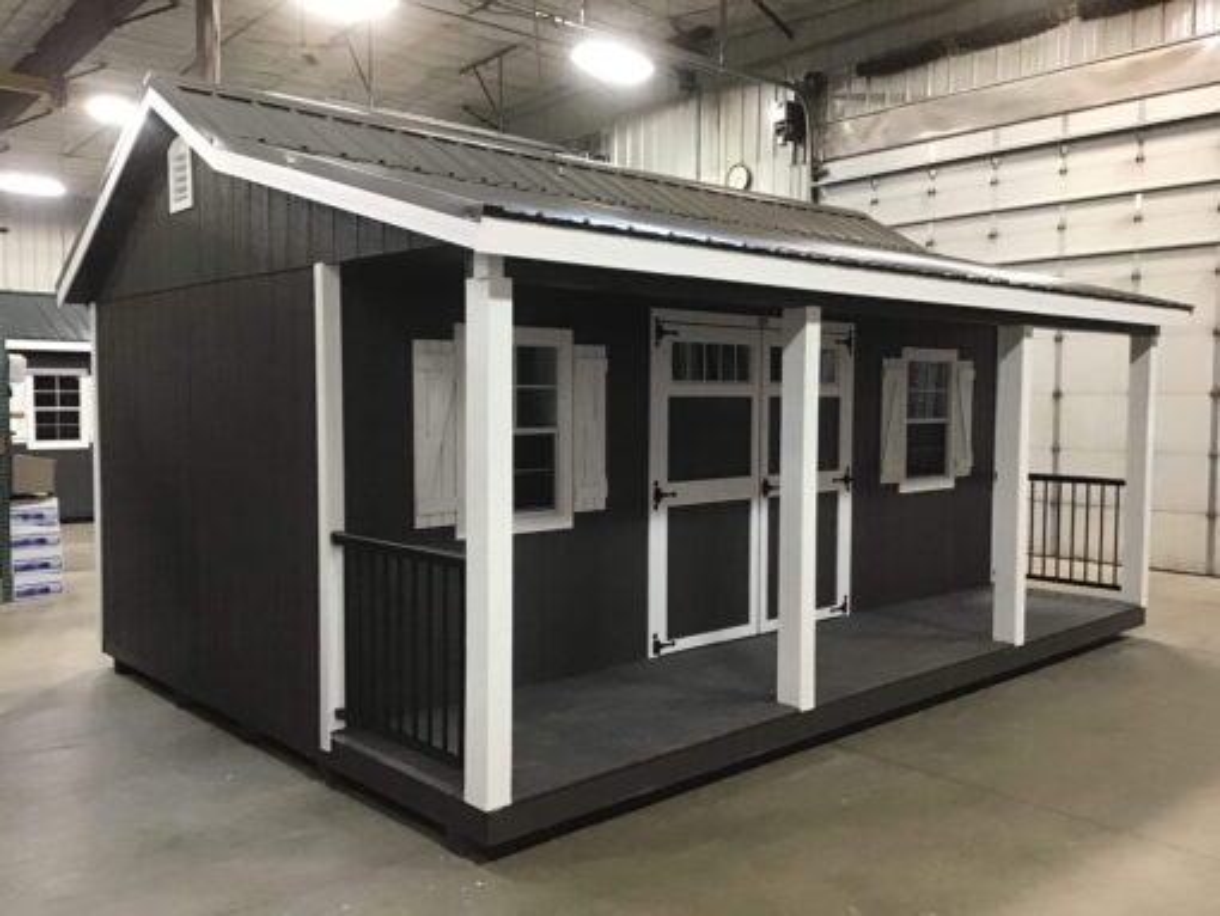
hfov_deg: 58.3
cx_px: 610
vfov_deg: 45.5
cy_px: 458
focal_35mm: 31
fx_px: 1093
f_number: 2.4
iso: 200
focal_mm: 3.3
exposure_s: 1/30
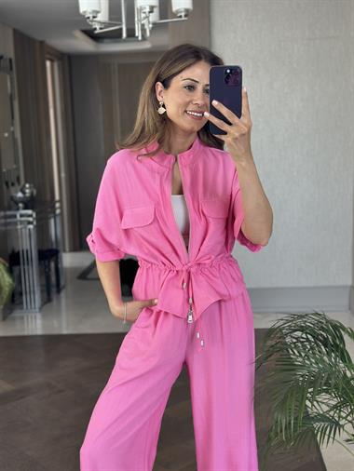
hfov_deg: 30.3
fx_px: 654
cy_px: 236
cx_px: 177
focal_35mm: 48
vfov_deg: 39.6
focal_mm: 6.86
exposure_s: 1/100
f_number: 1.78
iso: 125
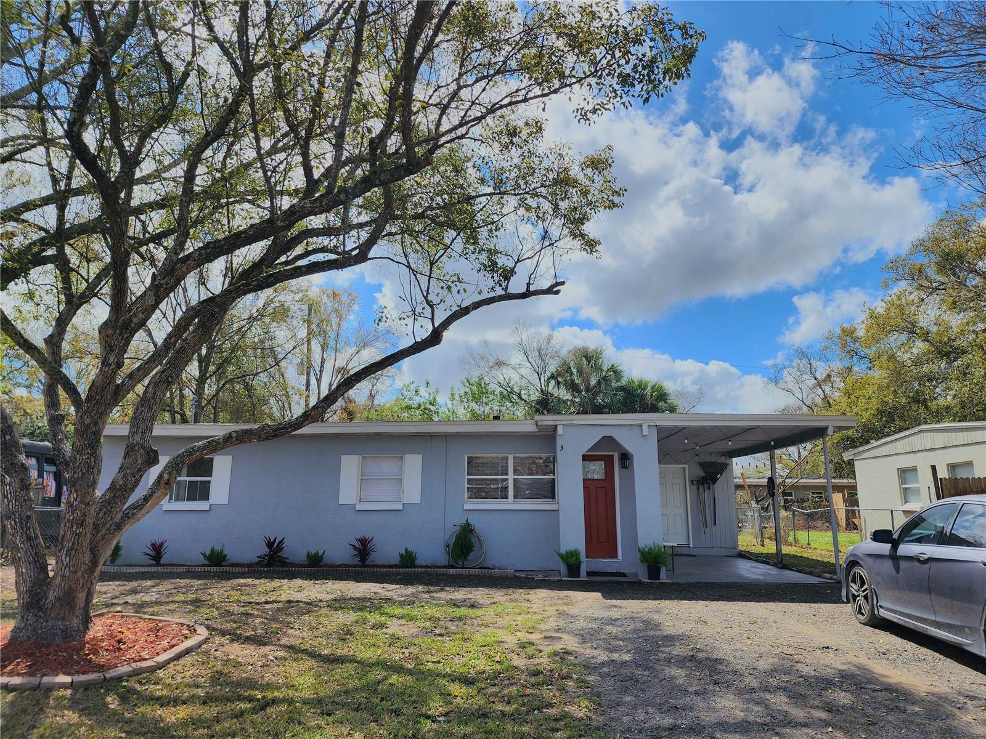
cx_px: 493
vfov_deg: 58.9
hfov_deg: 73.9
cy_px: 370
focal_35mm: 23
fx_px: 655
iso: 12
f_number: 1.8
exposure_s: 1/1667
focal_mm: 6.4
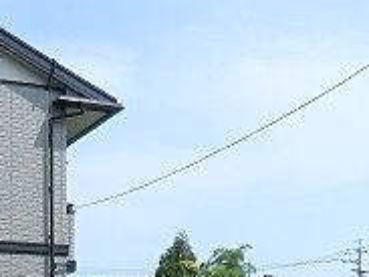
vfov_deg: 15.5
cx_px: 143
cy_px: 467
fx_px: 895
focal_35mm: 84
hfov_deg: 23.3
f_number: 3.2
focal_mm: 4.3
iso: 80
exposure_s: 1/1000
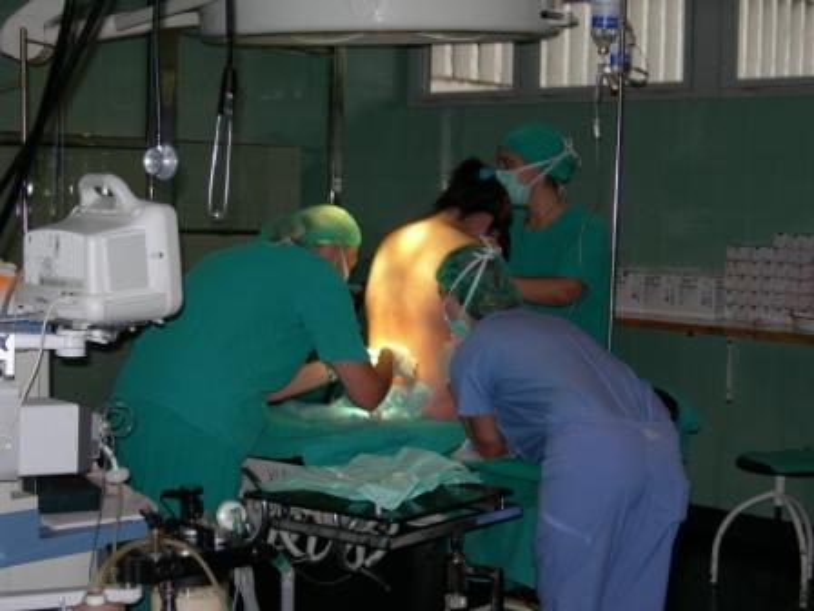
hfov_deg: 31.7
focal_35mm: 61
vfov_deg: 24.0
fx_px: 1434
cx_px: 407
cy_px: 306
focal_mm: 12.7
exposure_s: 1/60.1
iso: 57
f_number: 3.5
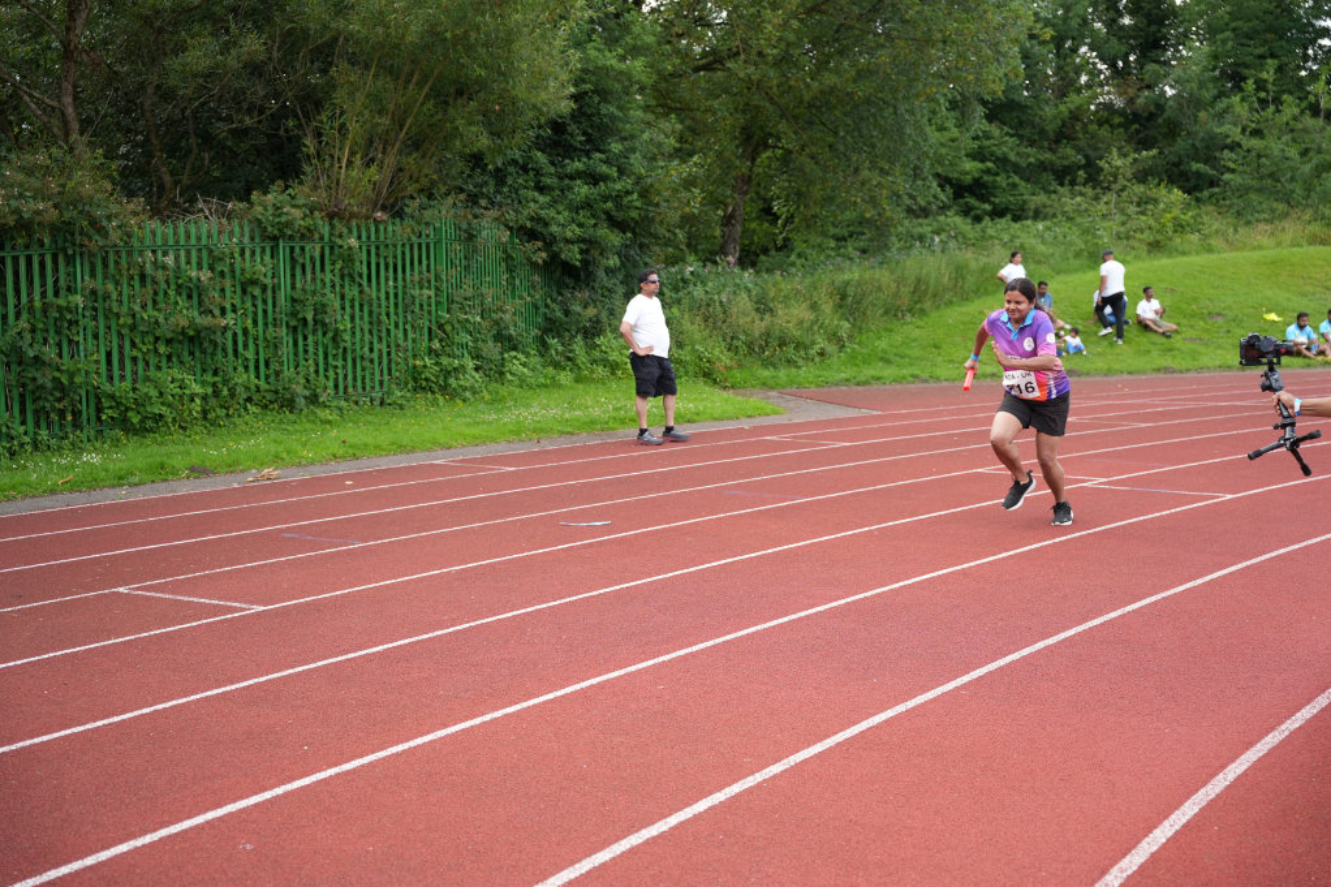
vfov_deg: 31.0
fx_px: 1597
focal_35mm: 43
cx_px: 666
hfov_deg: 45.2
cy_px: 444
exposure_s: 1/640
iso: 250
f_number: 2.8
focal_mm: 43.2
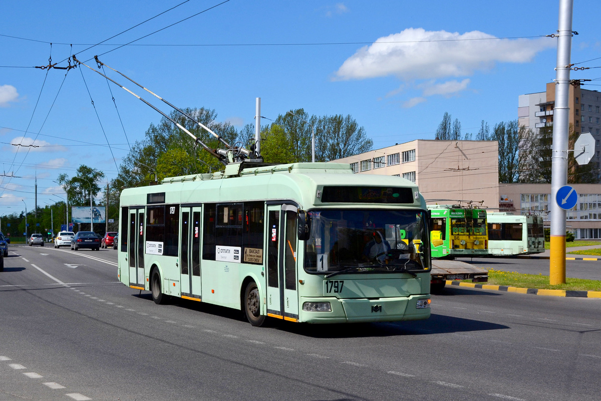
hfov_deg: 35.1
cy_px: 200
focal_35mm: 57
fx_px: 952
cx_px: 300
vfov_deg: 23.8
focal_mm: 38
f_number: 11
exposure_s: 1/400
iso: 100
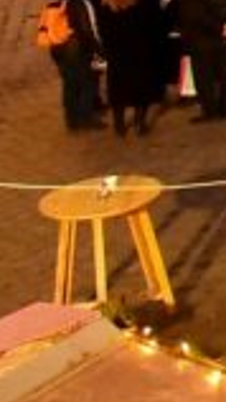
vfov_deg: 12.9
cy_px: -191
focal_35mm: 158
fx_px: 1681
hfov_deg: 5.6
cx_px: 1155
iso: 5000
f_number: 4.5
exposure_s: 1/80
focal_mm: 24
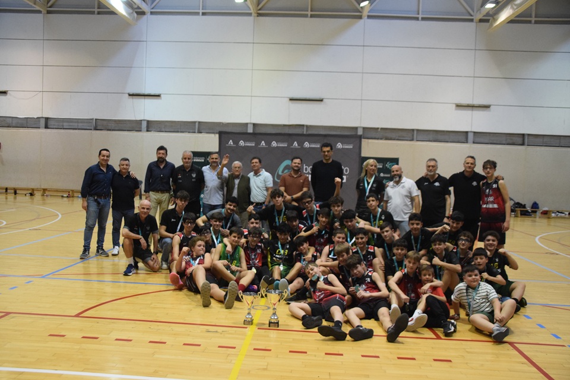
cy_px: 190
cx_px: 285
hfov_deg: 30.5
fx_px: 1045
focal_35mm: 66
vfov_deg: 20.6
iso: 3200
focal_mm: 44
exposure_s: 1/500
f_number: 4.8
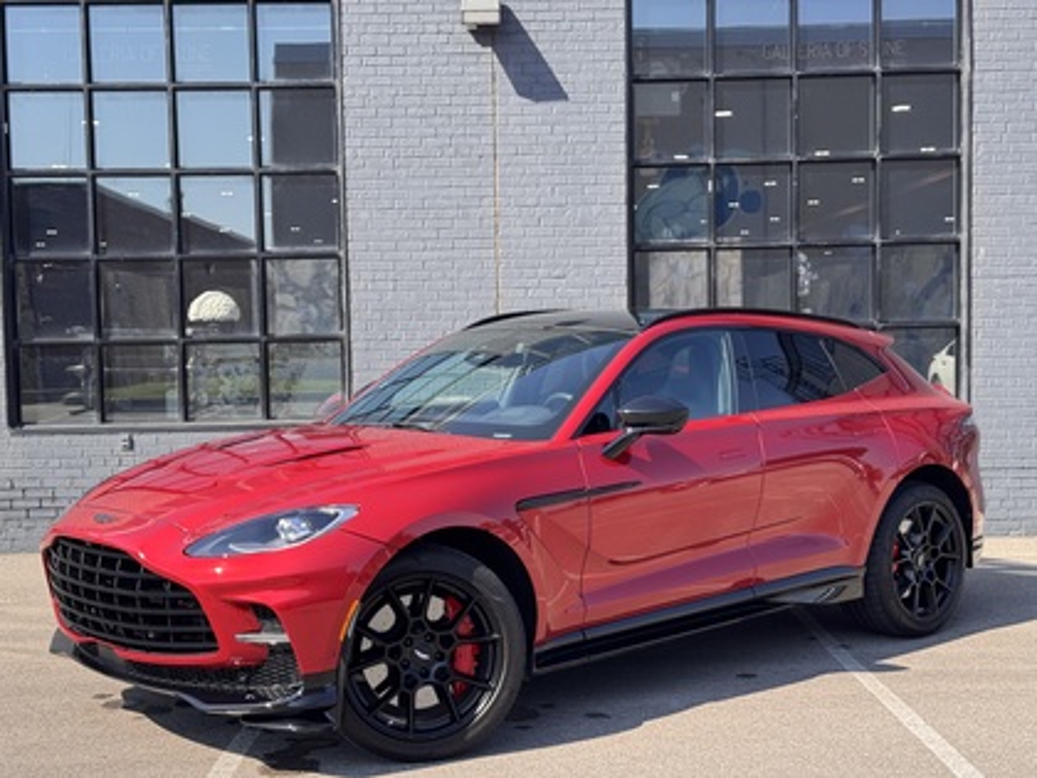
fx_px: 1438
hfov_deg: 39.7
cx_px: 518
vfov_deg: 30.3
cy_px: 389
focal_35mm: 48
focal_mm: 6.76
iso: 64
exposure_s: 1/1339
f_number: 1.78
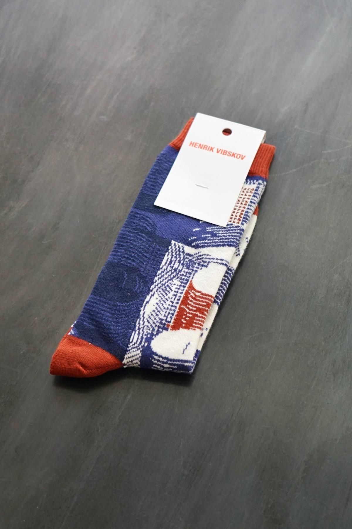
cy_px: 264
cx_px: 176
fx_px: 939
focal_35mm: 64
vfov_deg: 31.4
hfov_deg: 21.2
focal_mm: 64
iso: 2000
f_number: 5.6
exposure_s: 1/160
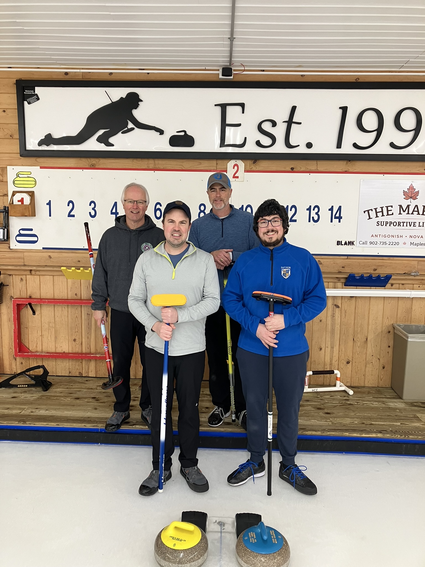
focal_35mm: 28
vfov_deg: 63.4
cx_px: 212
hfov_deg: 49.7
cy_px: 284
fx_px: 458
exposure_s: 1/60
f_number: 1.8
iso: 64
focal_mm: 3.99
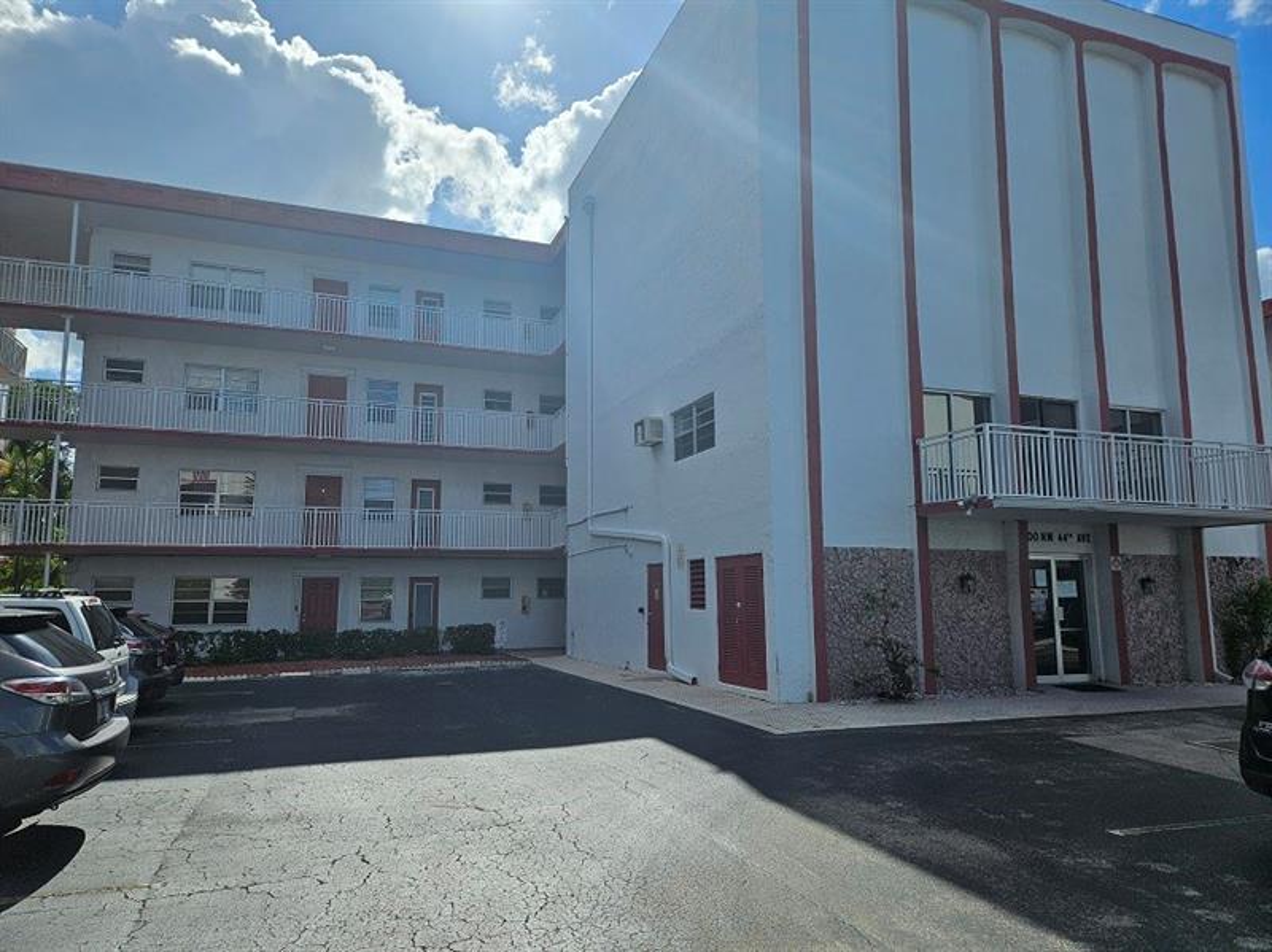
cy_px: 476
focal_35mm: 23
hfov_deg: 74.0
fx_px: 845
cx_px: 636
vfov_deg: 58.8
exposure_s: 1/3502
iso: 25
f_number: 1.8
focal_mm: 5.4
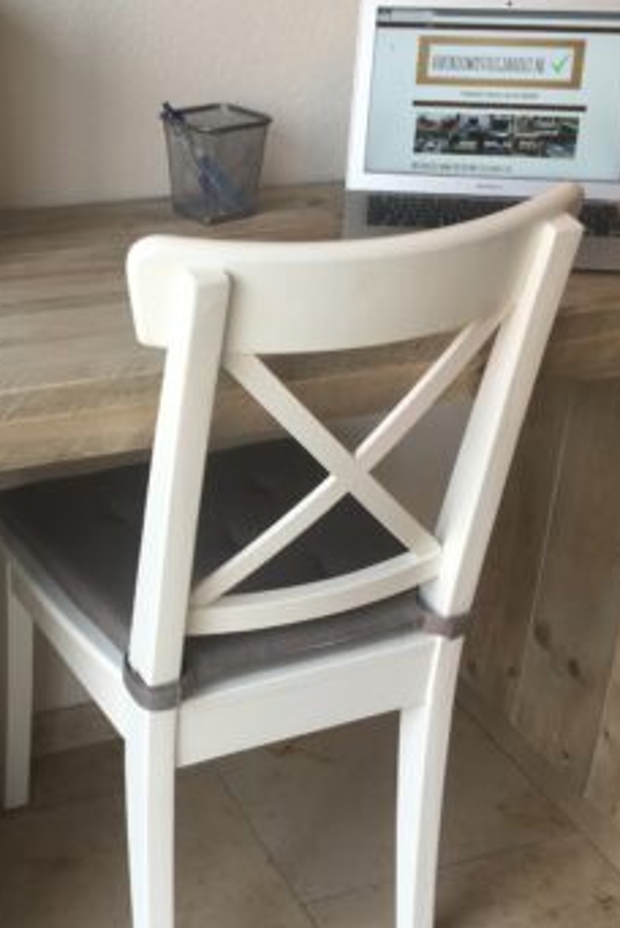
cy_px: 495
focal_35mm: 53
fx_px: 1366
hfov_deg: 25.2
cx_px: 144
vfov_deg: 37.5
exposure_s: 1/50
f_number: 2.2
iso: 25
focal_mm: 4.15
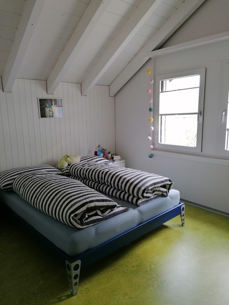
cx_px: 114
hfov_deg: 51.4
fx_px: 238
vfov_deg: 65.3
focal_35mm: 27
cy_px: 152
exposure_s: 1/33.3
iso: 160
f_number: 1.8
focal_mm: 4.75
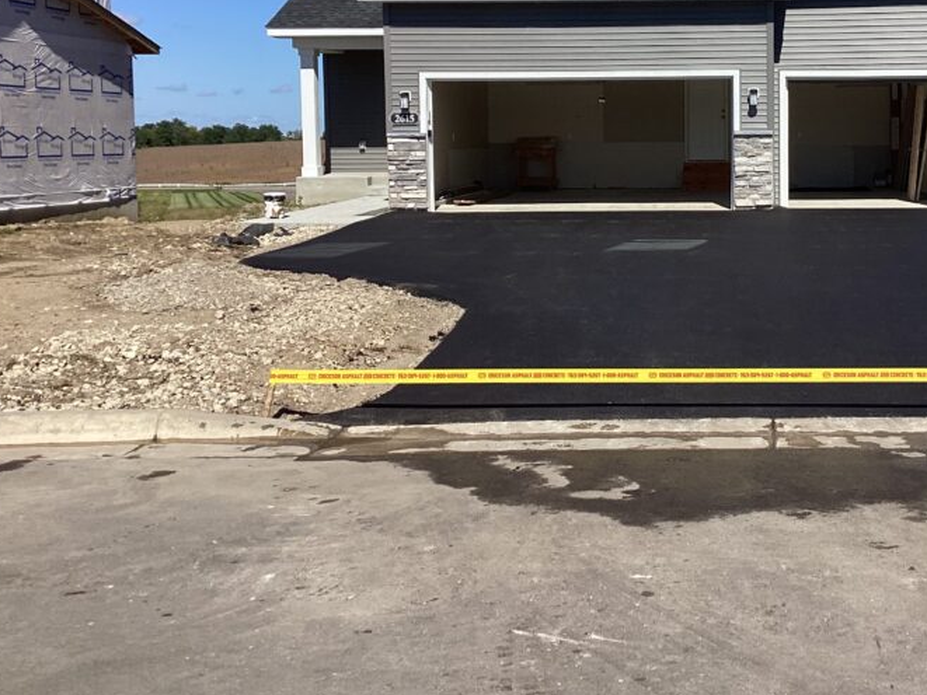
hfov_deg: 38.6
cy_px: 209
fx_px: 1286
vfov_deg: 30.0
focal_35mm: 48
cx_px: 697
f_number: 2.4
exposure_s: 1/1698
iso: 25
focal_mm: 3.3
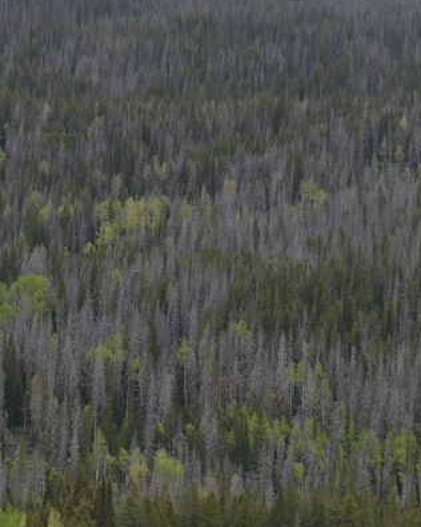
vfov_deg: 9.3
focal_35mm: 207
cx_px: 21
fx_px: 3224
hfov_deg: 7.4
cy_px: 155
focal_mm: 68
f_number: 8
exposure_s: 1/250
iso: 100
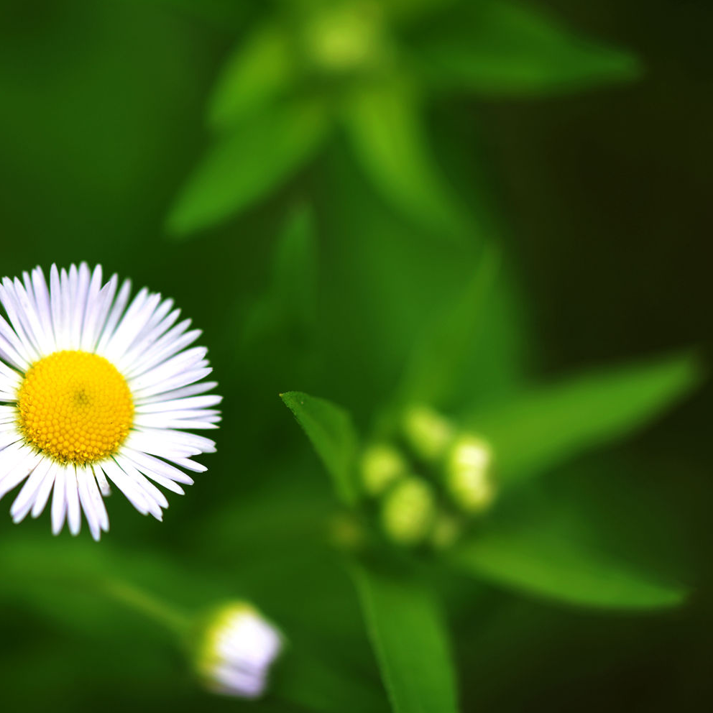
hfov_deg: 12.9
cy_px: 359
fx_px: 3146
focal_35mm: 135
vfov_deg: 12.9
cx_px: 188
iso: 160
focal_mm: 105
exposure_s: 1/320
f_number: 4.5
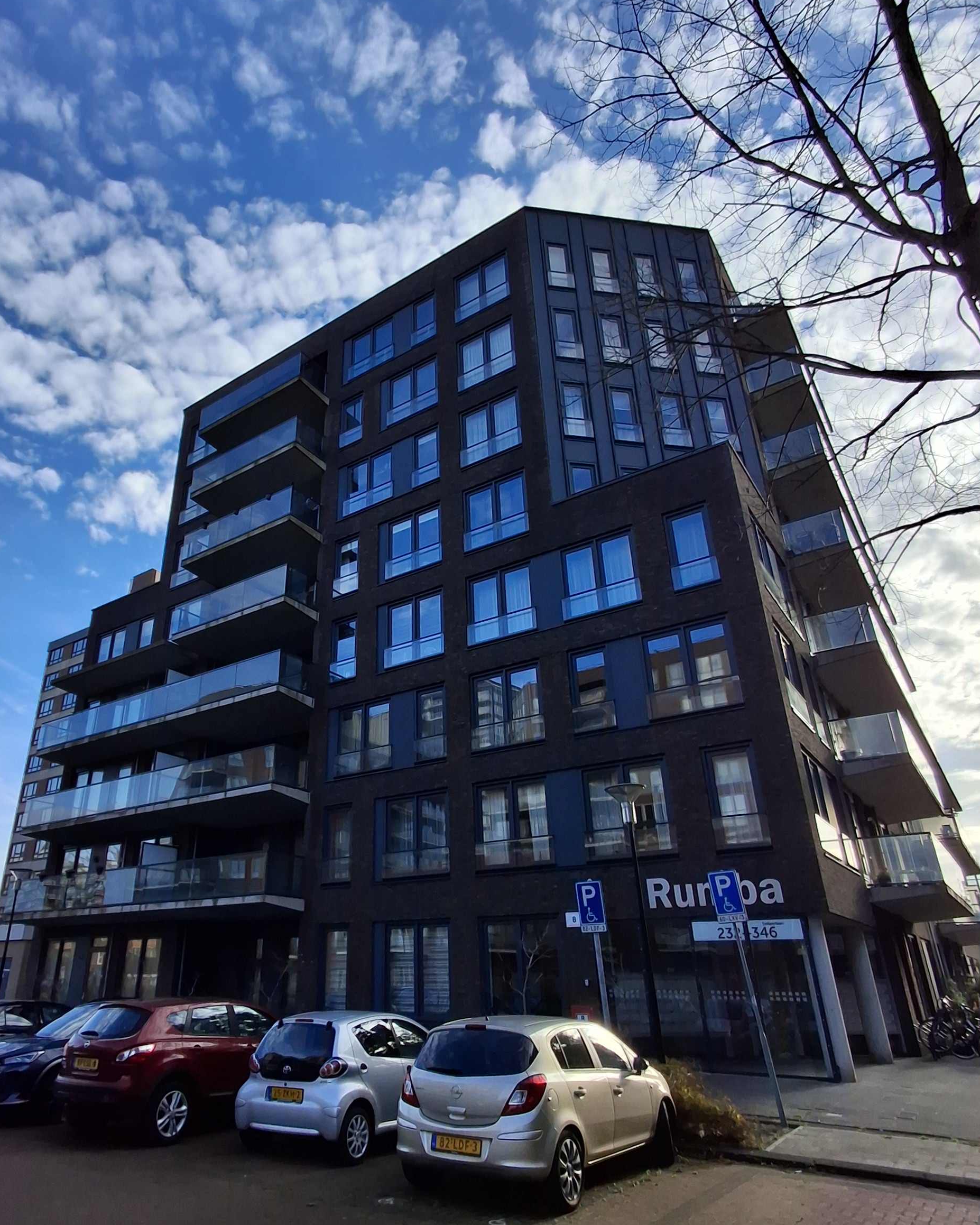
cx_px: 391
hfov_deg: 62.6
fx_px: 798
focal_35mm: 22
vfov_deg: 75.0
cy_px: 611
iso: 40
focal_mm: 1.64
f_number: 2.2
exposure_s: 1/1565
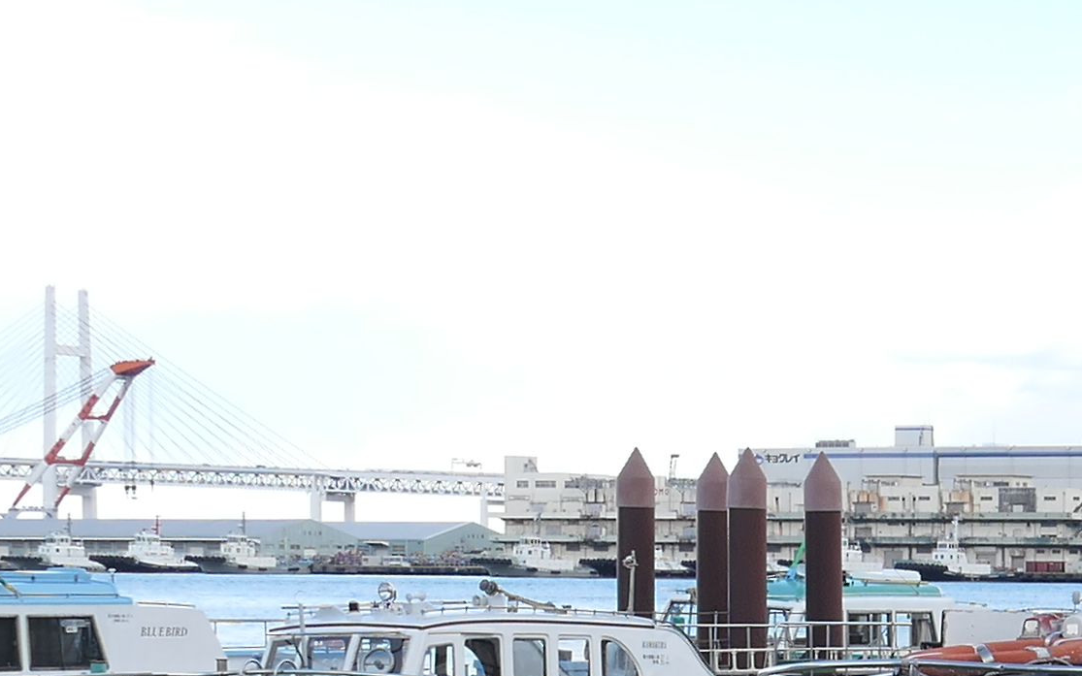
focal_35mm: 120
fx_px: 3539
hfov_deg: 16.9
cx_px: 1161
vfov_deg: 10.6
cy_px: 939
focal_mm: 8.8
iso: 125
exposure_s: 1/250
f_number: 4
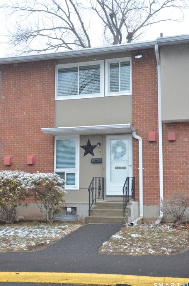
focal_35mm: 46
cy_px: 145
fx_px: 364
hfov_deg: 29.1
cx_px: 96
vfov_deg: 42.8
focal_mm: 30
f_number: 7.1
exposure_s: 1/200
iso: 800
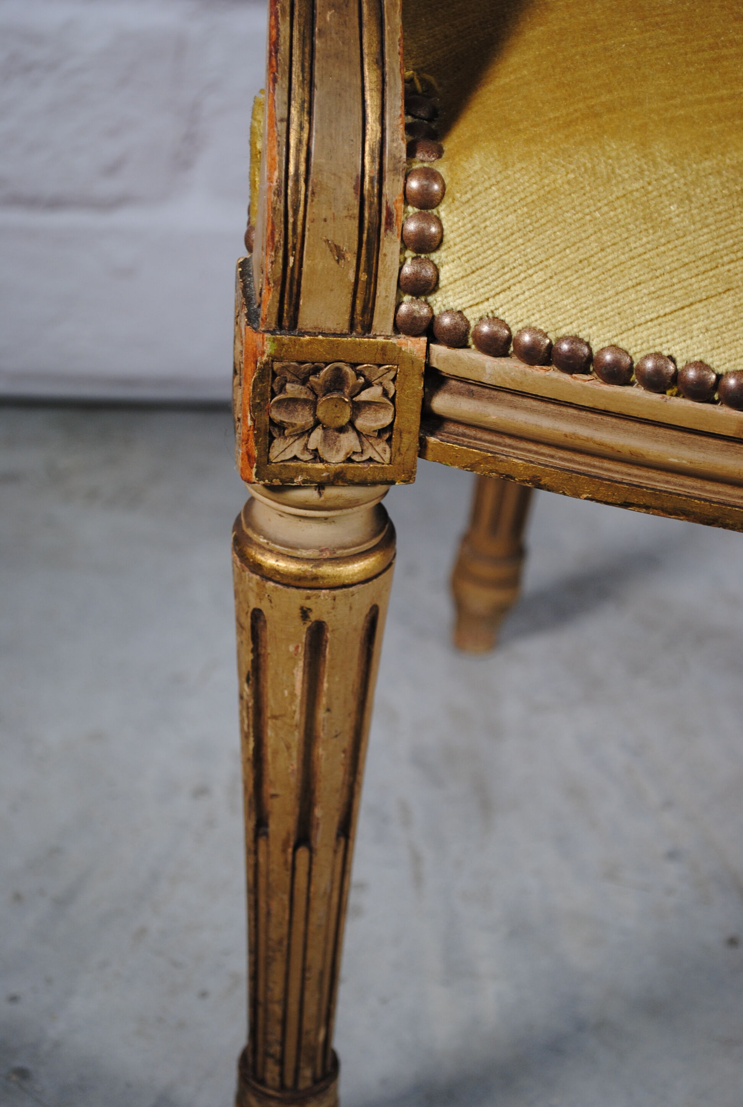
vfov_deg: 29.2
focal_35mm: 69
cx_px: 372
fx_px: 2126
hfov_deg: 19.8
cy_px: 554
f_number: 5.3
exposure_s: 1/40
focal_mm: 46
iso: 200
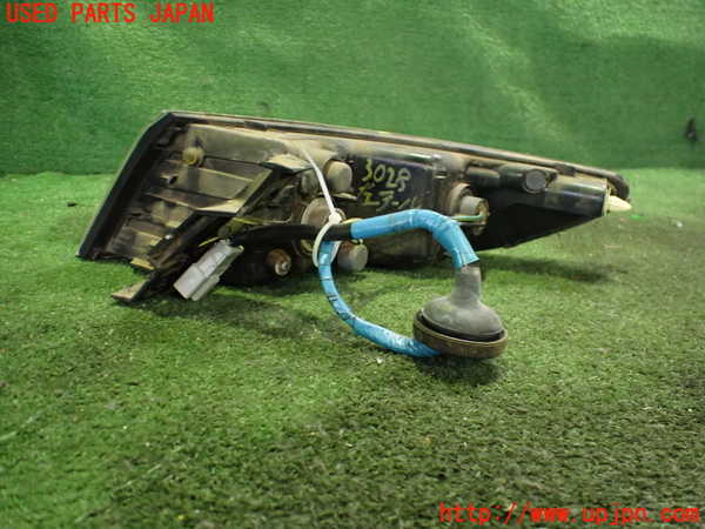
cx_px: 352
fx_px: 611
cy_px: 264
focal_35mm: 30
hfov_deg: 60.0
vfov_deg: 46.8
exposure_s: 1/30
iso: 1000
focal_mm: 5.4
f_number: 2.3
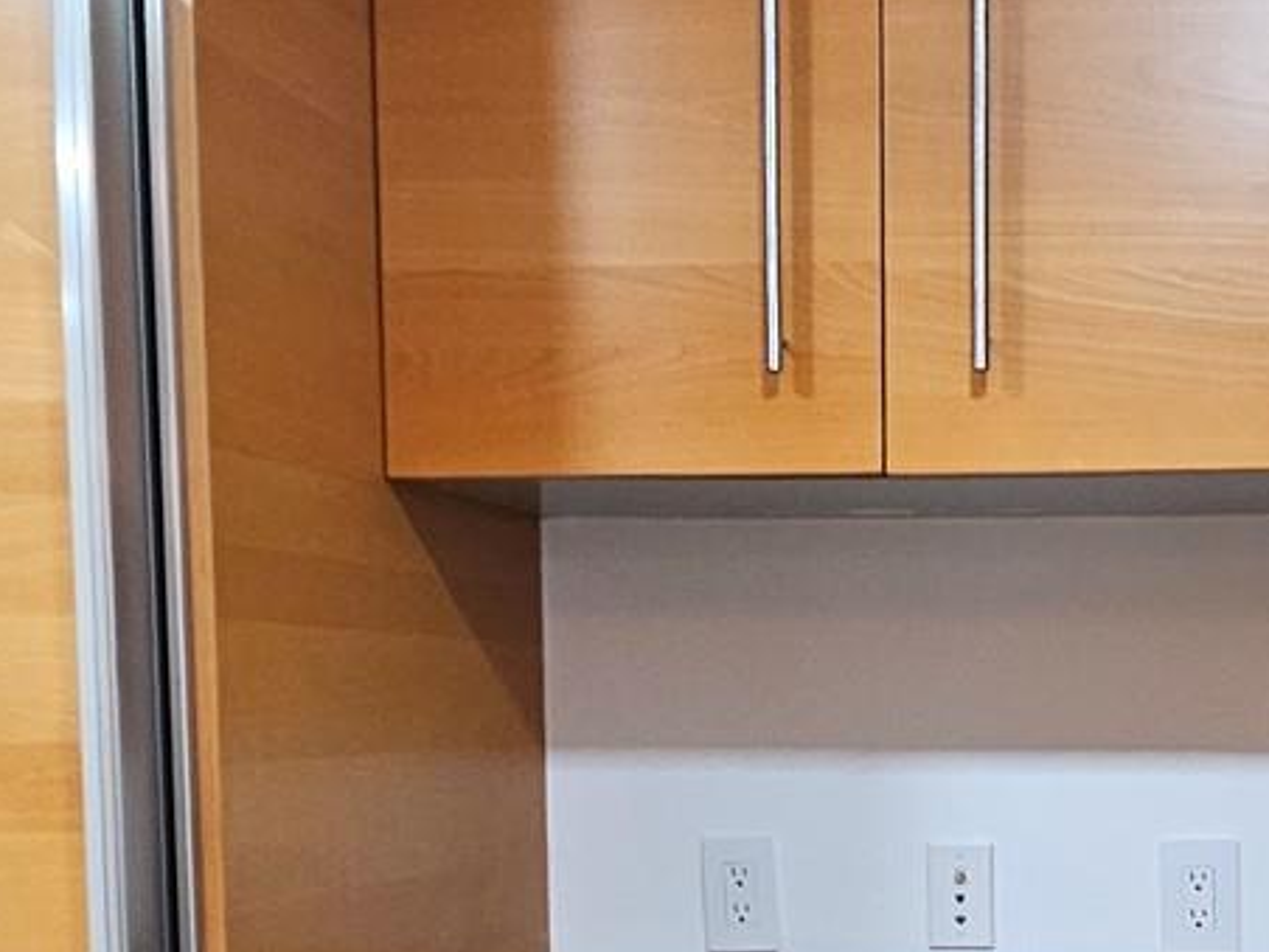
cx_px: 1064
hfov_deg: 39.2
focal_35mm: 46
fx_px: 1686
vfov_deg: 30.1
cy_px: 865
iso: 320
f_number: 2.2
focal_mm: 2.2
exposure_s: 1/40
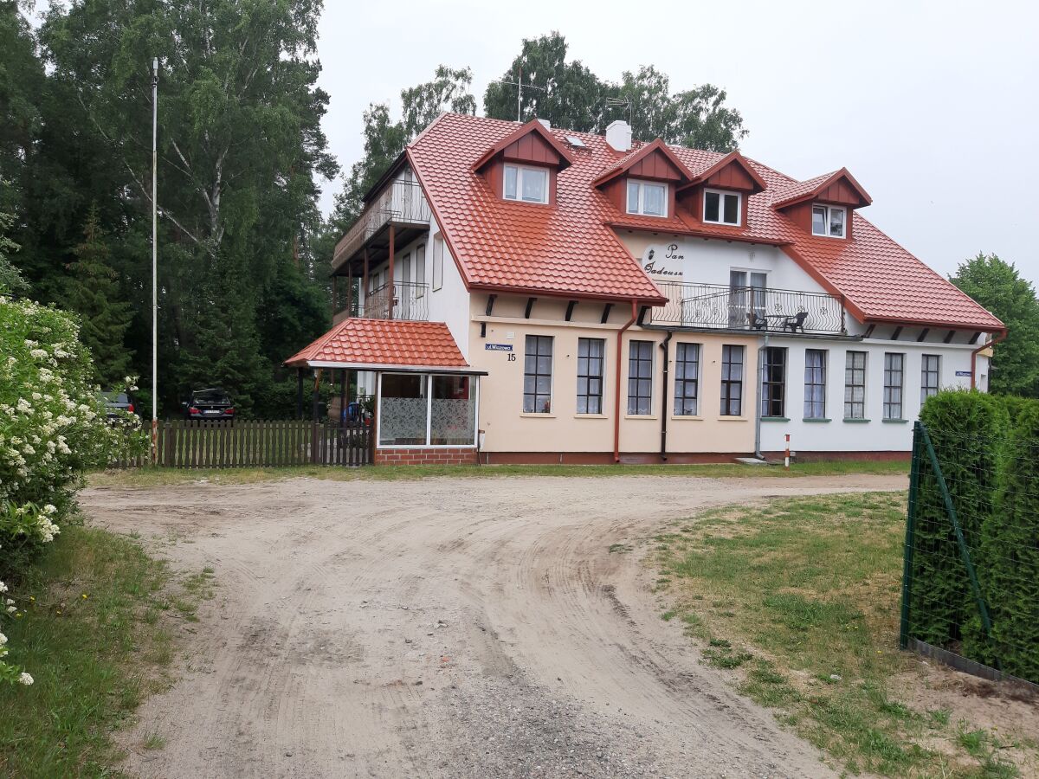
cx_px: 520
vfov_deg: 51.4
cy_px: 390
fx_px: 810
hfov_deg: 65.3
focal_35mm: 27
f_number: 1.7
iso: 40
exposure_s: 1/684
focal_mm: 3.93
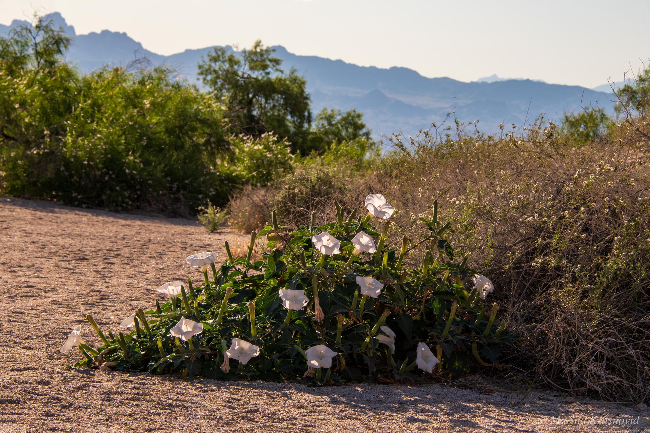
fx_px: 2707
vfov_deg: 9.1
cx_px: 325
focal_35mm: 150
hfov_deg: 13.7
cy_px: 216
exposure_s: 1/400
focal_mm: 100
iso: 200
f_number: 11
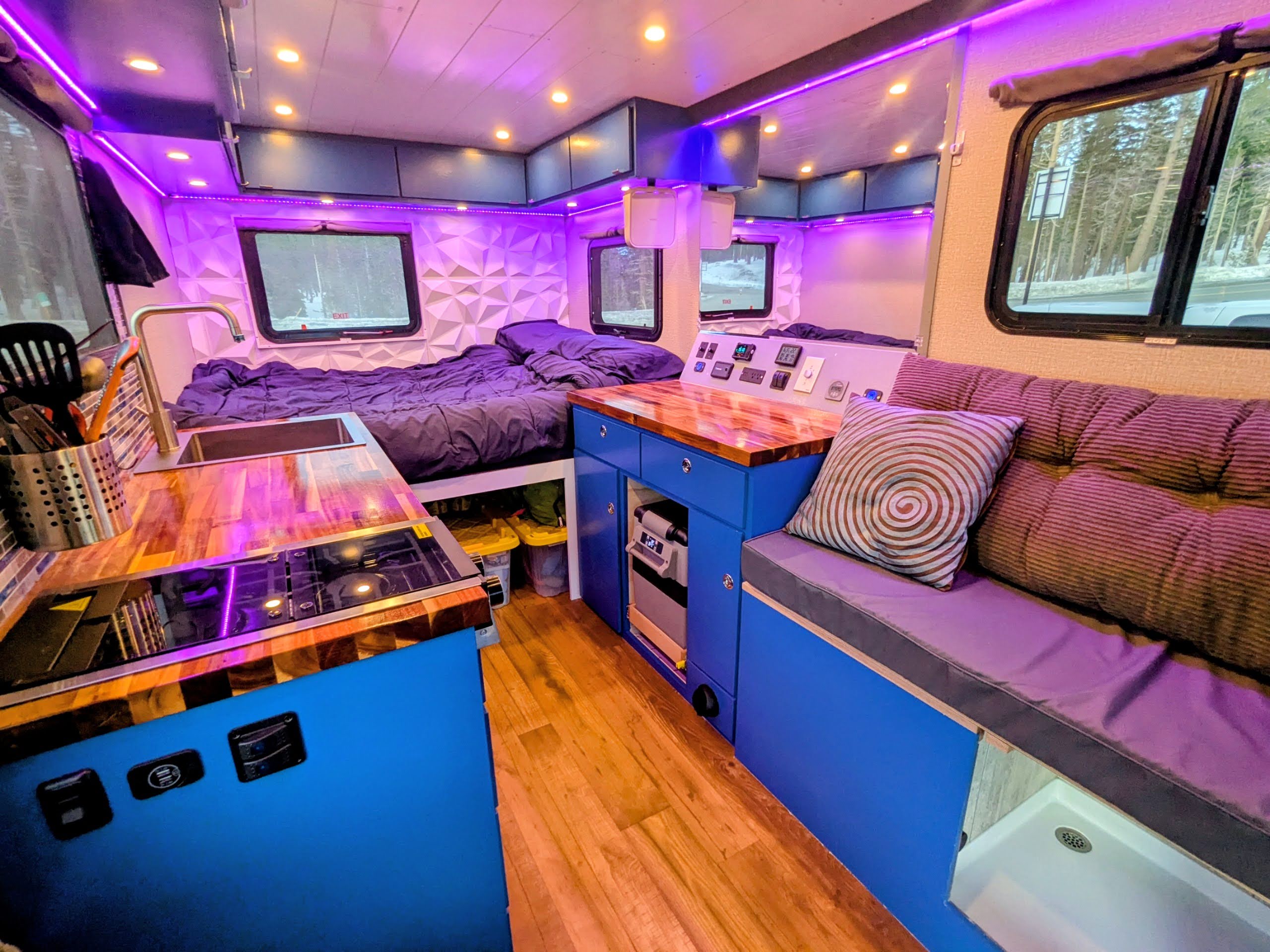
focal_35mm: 16
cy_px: 476
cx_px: 635
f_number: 2.2
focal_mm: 2.35
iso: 143
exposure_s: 1/23
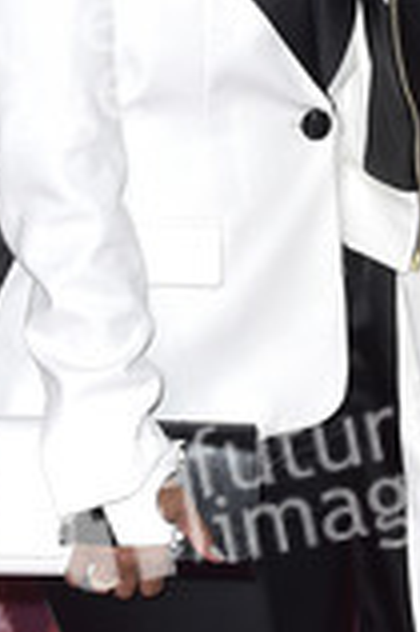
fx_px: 1421
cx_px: 374
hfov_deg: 16.6
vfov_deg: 23.2
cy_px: -104
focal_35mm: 81
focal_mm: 32
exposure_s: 1/250
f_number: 5.6
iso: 640
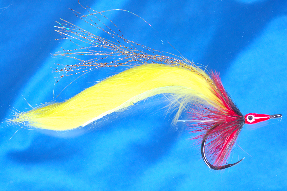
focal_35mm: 105
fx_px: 836
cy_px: 96
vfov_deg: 13.0
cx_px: 144
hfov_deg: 19.5
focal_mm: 70
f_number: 10
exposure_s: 1/10
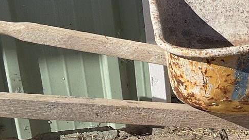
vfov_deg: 12.2
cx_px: 273
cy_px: 74
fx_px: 654
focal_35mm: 99
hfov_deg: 20.6
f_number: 1.8
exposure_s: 1/2058
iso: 16
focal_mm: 3
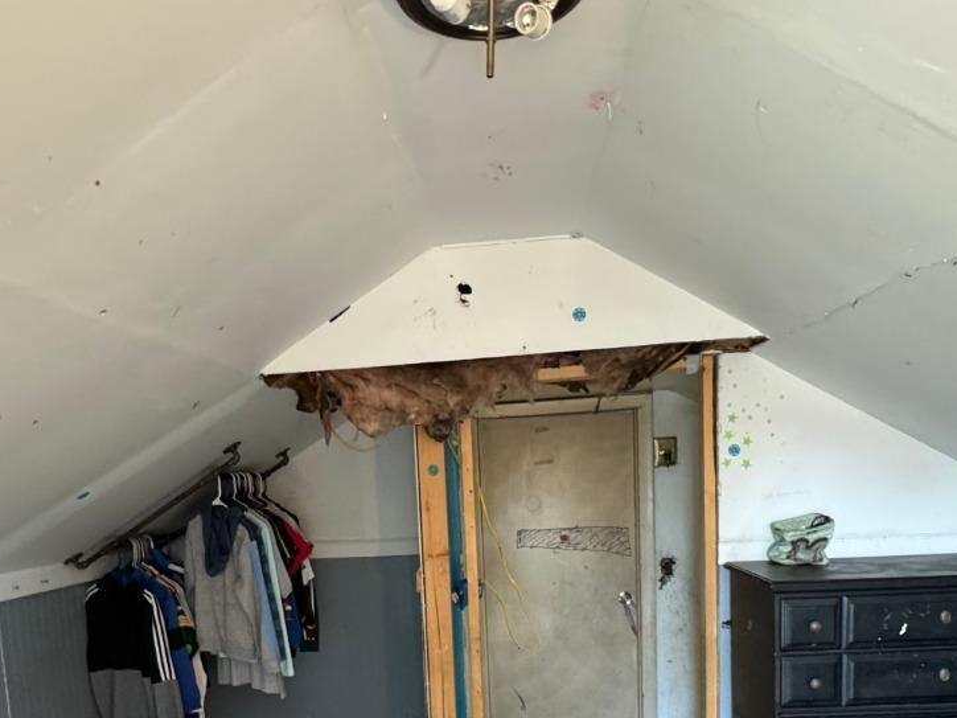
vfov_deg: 45.8
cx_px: 463
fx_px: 802
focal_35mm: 29
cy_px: 573
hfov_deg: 61.6
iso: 500
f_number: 2.2
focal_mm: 2.22
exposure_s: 1/60
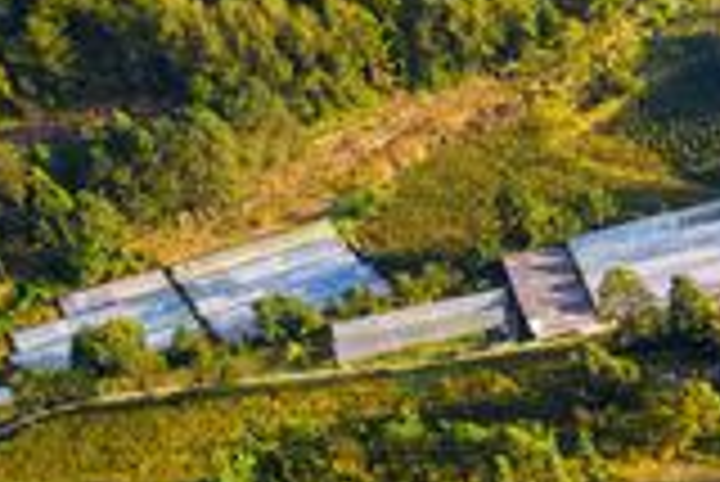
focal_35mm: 118
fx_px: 2362
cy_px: 534
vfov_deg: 11.5
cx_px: 1588
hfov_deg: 13.7
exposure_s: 1/200
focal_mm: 8.38
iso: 100
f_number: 2.8
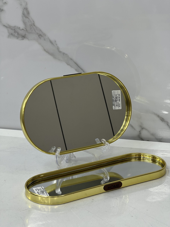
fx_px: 504
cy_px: 114
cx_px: 85
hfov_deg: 19.1
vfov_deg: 25.3
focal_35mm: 77
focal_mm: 9
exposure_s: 1/100
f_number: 2.8
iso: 40
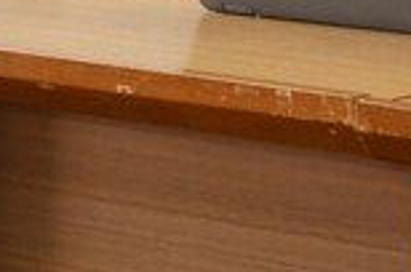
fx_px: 3623
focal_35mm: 318
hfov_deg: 6.3
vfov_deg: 4.2
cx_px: -428
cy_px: -309
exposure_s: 1/125
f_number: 4.5
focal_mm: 45
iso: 1600
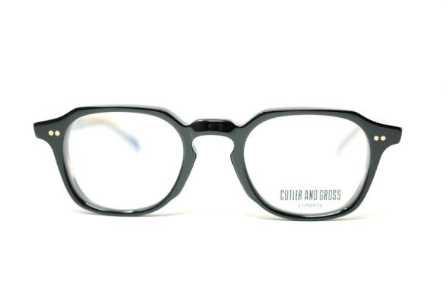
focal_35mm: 53
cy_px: 148
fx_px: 659
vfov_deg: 25.5
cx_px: 223
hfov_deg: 37.5
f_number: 2.8
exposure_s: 1/50
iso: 200
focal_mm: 50
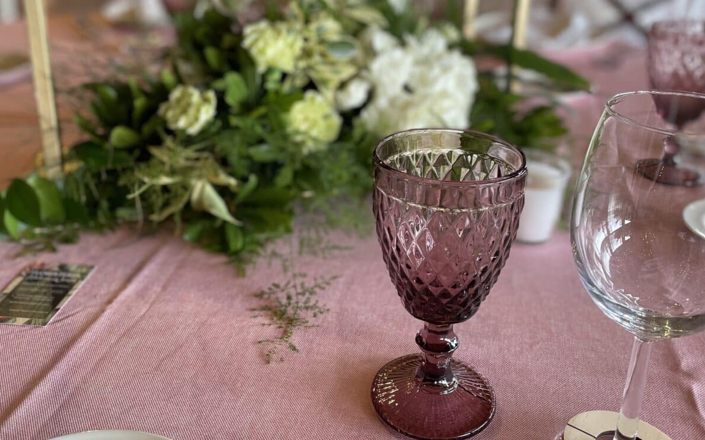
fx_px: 711
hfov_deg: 52.7
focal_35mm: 37
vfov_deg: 34.0
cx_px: 351
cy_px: 138
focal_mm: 4.2
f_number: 1.6
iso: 64
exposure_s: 1/50
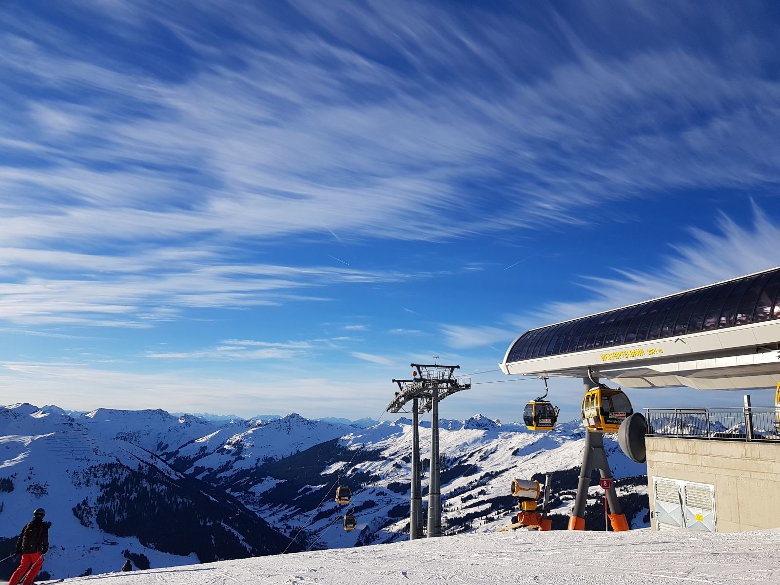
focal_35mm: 26
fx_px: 586
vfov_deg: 53.1
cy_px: 292
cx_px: 390
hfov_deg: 67.3
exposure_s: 1/2816
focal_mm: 4.2
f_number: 1.7
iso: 50
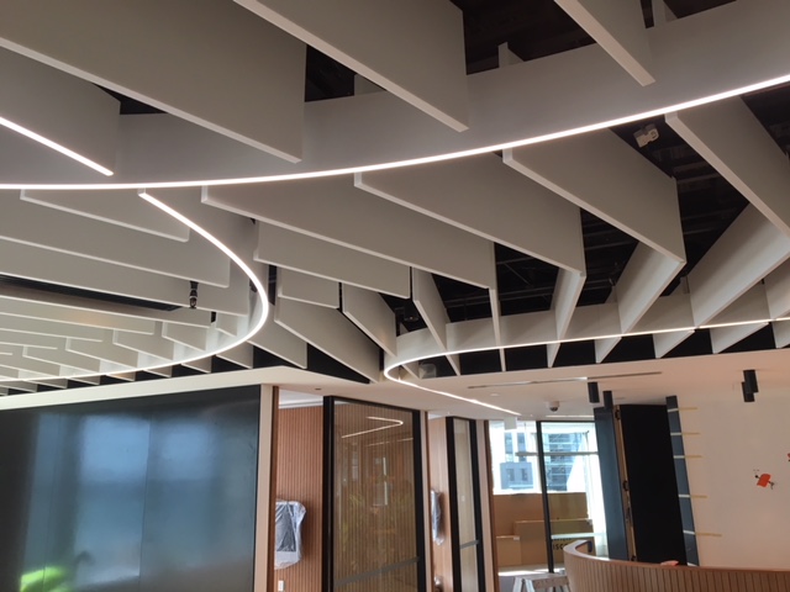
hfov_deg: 61.7
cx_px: 395
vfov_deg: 48.2
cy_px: 296
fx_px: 662
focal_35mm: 29
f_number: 2.2
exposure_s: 1/33
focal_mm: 4.15
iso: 25
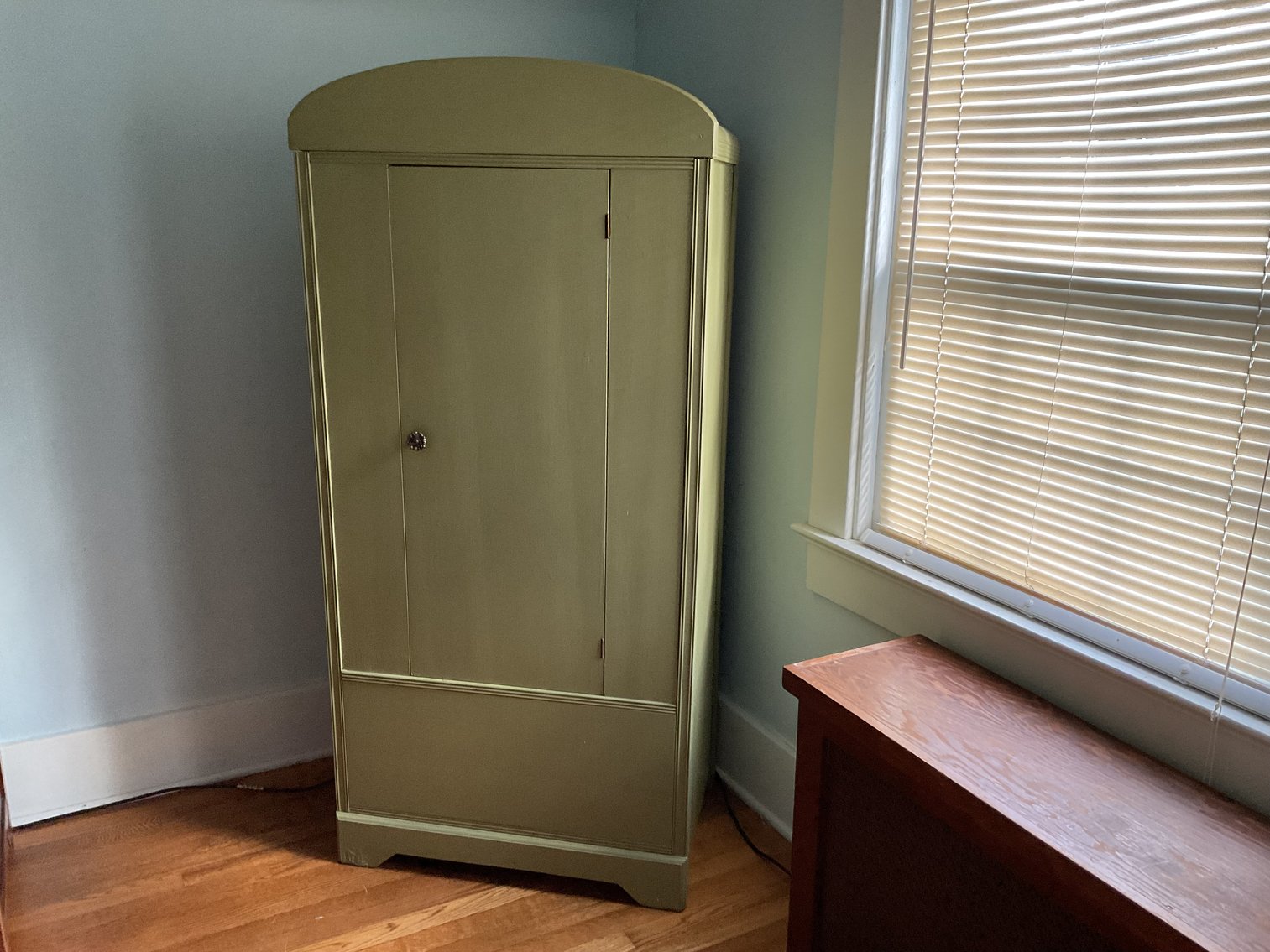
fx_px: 1064
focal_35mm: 29
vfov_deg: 48.2
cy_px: 476
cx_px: 635
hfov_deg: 61.7
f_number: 1.8
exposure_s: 1/60
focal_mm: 3
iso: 100
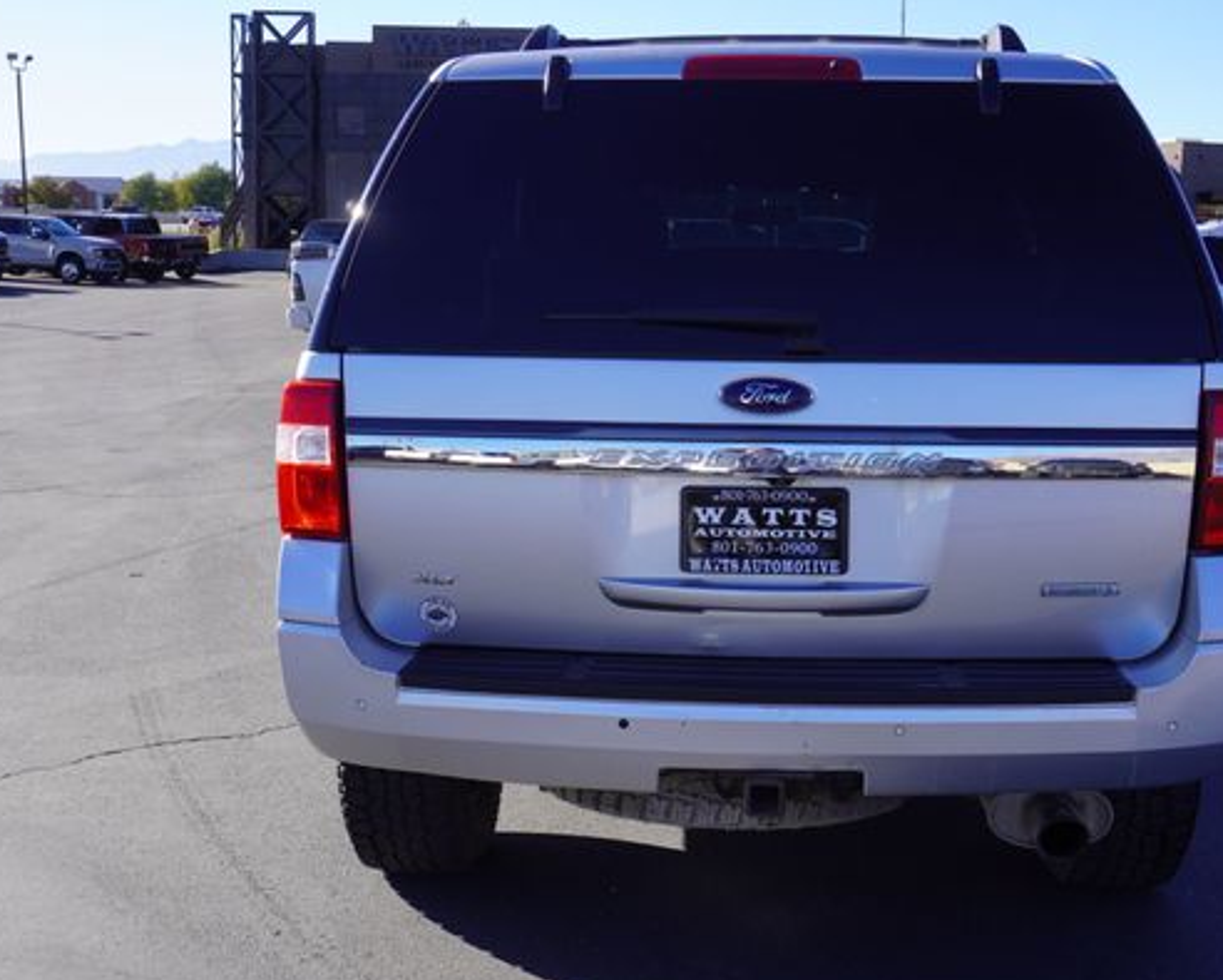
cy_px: 473
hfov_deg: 41.9
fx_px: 1593
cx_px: 679
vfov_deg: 34.2
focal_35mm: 44
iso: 100
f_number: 8
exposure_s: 1/125
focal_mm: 24
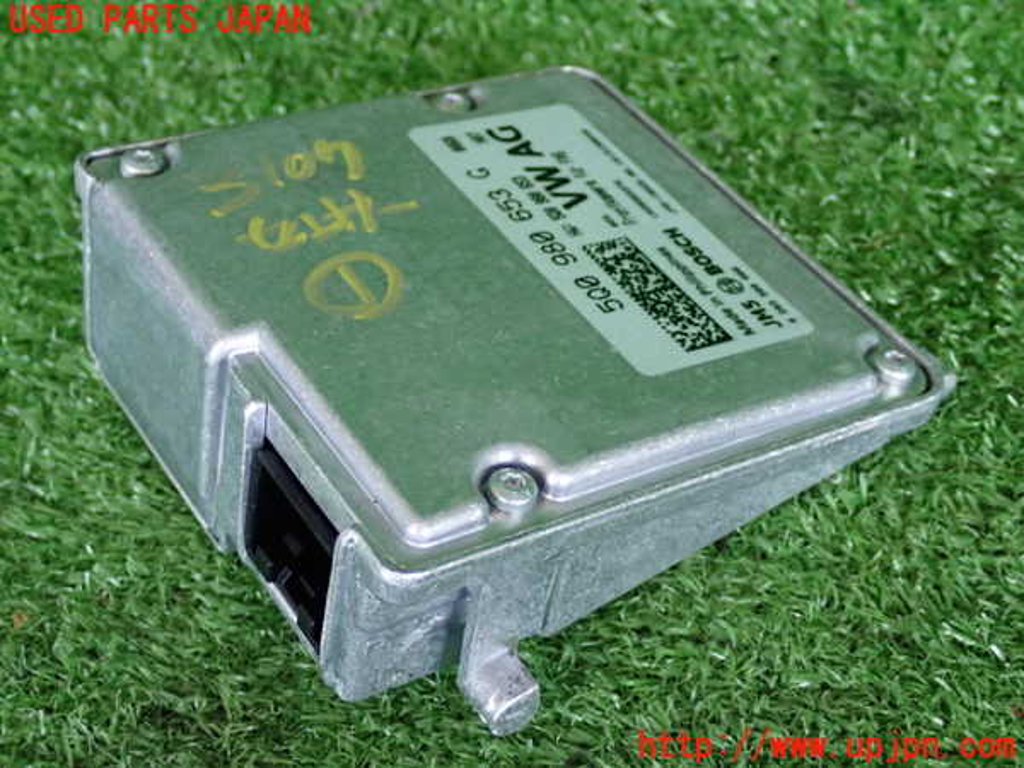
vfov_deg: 25.2
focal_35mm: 58
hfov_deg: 33.2
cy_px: 384
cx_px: 512
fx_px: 1716
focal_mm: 10.35
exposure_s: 1/60
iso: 500
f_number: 3.5
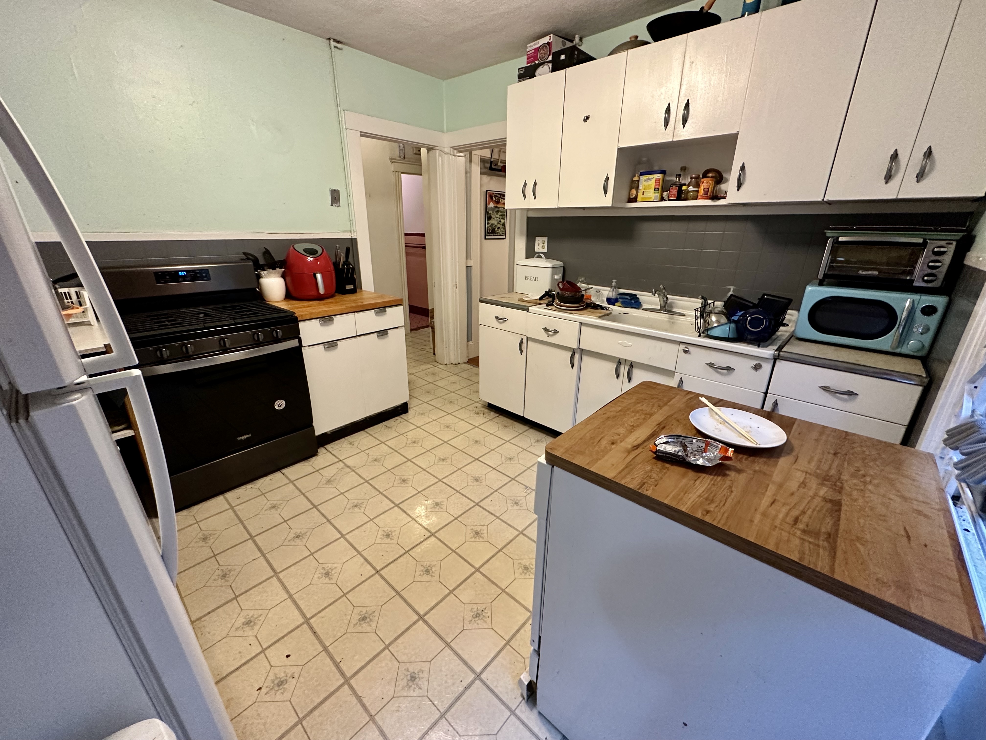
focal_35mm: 14
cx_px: 493
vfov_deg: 85.7
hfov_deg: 102.1
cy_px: 370
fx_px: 399
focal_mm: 2.22
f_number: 2.2
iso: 400
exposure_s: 1/60
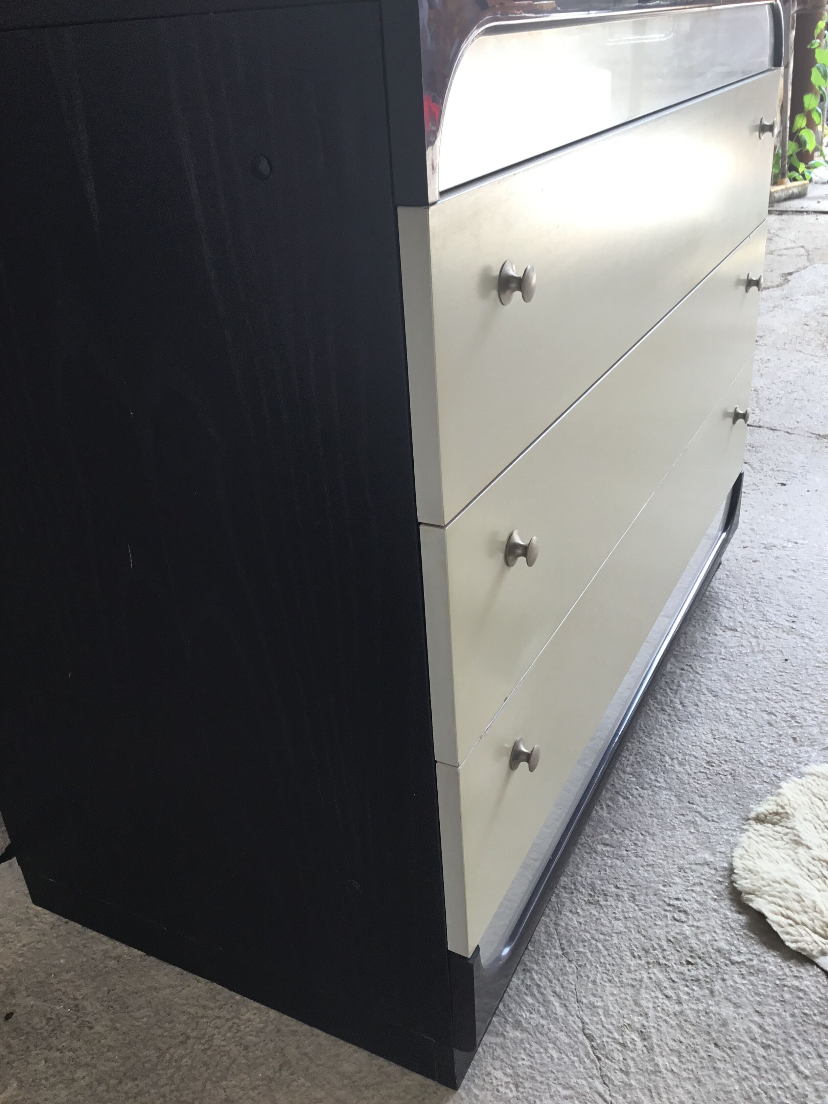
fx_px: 989
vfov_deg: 58.4
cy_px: 552
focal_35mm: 31
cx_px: 414
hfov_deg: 45.4
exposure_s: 1/50
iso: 32
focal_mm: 3.3
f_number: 2.4
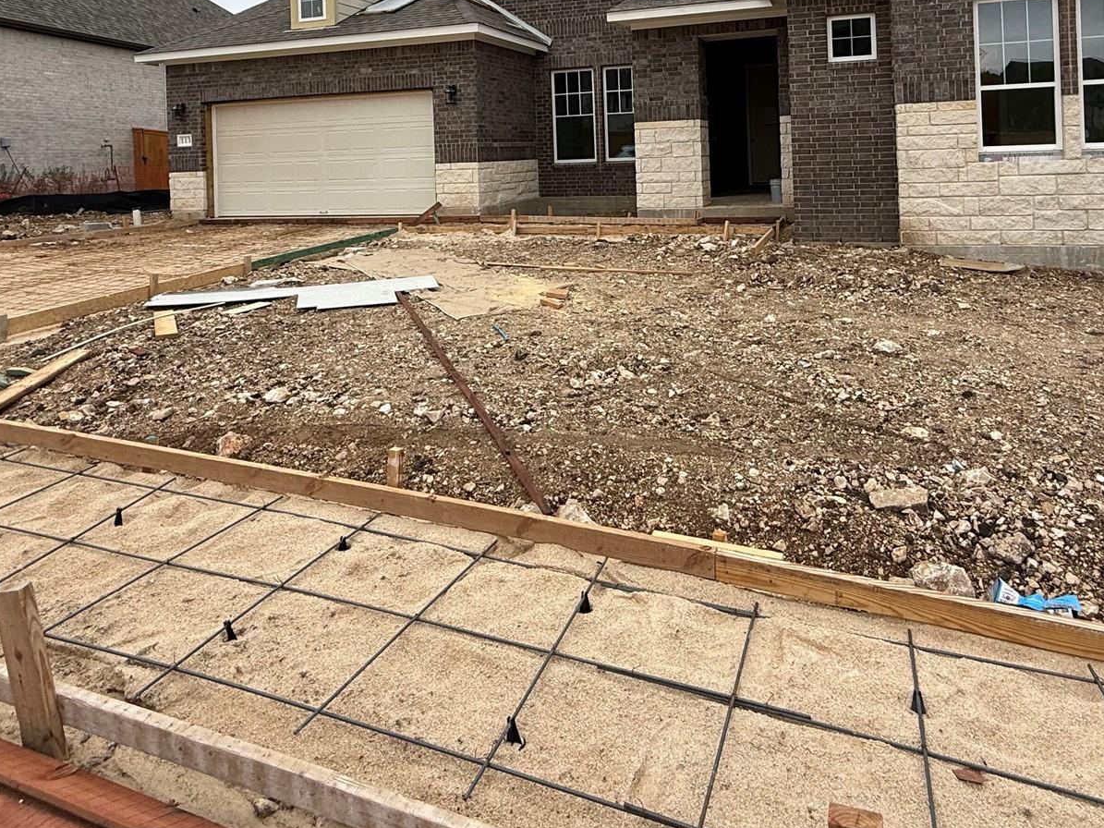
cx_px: 632
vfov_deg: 52.7
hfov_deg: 71.2
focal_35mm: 24
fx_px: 765
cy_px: 152
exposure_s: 1/284
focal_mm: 2.22
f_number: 2.2
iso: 50
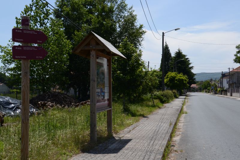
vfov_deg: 25.7
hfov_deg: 37.9
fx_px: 350
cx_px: 120
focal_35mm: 52
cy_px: 80
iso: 100
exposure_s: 1/160
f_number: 11
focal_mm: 35
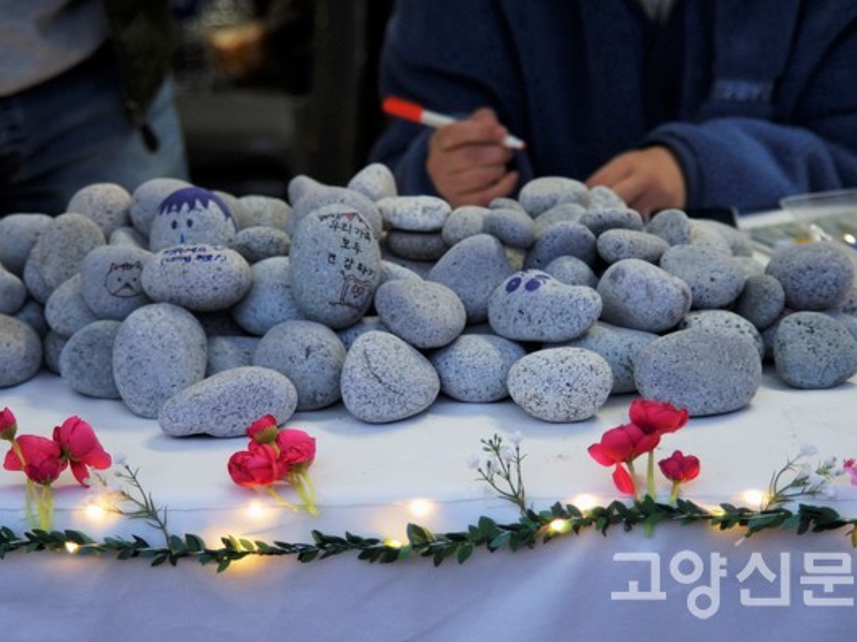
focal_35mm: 98
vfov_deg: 15.1
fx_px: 2425
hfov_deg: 20.0
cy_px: 320
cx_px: 393
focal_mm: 90
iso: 1600
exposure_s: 1/100
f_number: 4.5
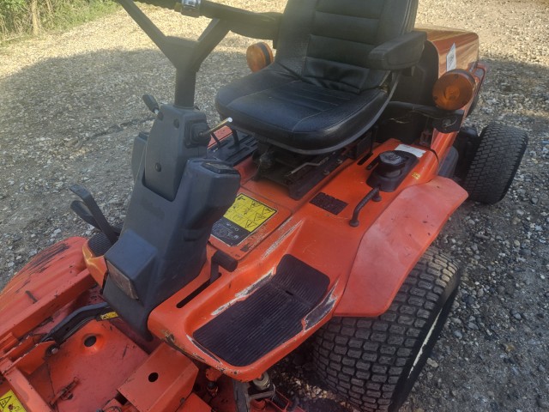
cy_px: 206
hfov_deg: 73.9
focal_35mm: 23
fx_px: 365
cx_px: 274
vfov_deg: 58.9
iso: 25
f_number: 1.8
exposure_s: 1/237
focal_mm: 5.4
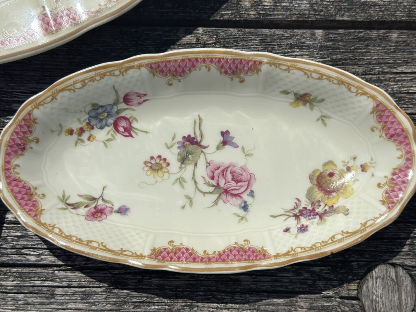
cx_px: 208
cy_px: 156
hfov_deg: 39.7
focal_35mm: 48
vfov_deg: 30.3
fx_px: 577
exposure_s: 1/18868
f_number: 1.78
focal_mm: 6.86
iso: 80
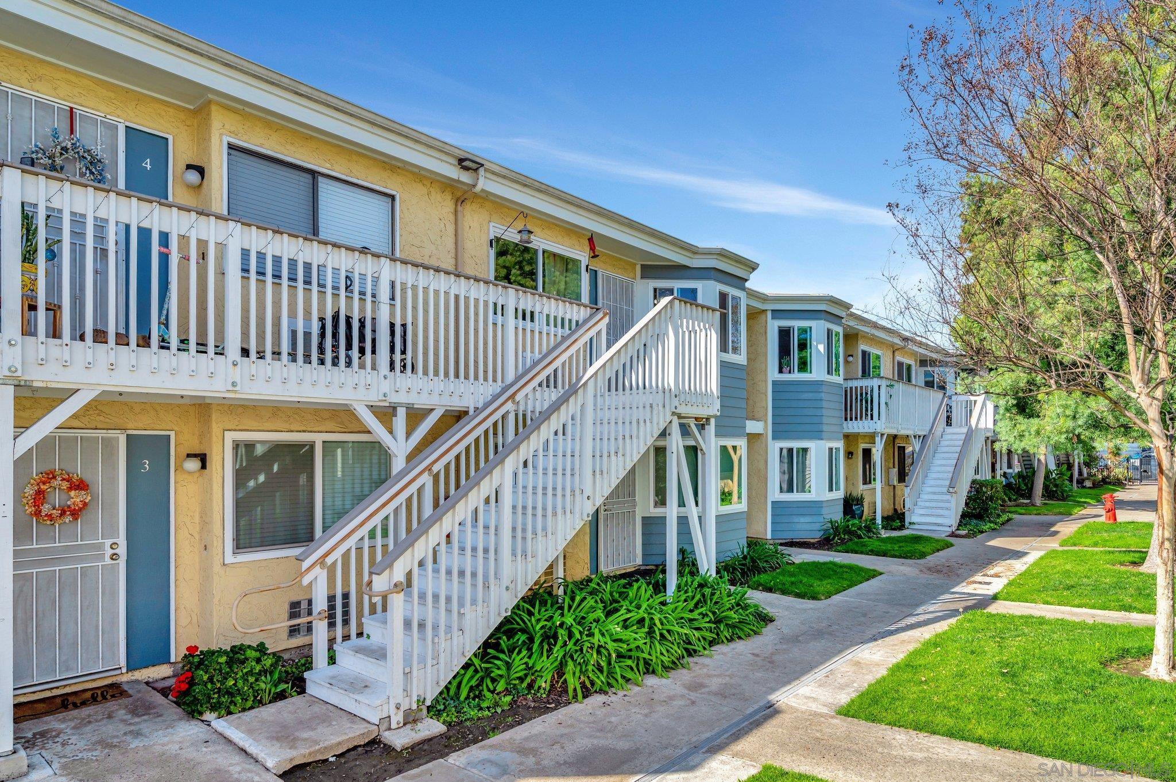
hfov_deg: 84.0
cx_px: 588
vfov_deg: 61.8
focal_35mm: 20
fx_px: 653
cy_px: 391
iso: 400
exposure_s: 1/640
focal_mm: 20
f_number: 8
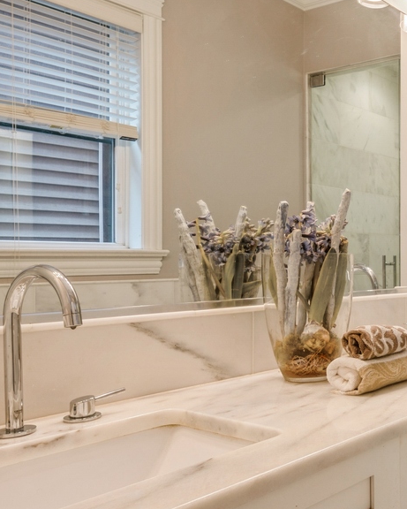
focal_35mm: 37
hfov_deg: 33.5
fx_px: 557
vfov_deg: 49.0
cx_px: 475
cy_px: 271
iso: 100
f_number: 10
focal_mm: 14
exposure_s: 1/5
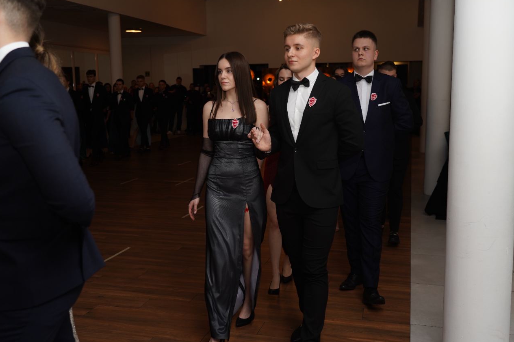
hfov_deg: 51.9
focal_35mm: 37
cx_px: 253
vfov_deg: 35.9
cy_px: 171
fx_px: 528
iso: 250
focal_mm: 36
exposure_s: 1/125
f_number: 4
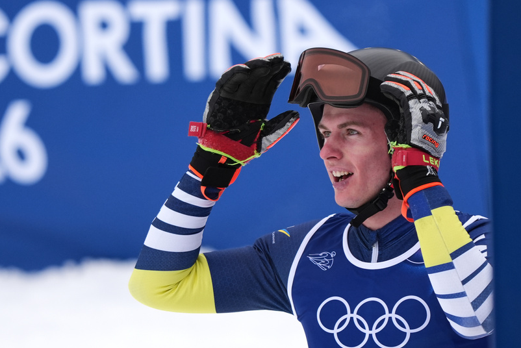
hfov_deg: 2.8
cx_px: 288
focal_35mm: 737
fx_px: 10673
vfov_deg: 1.9
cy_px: 204
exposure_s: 1/1250
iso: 800
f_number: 6.3
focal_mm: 385
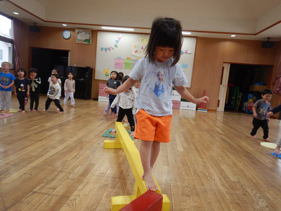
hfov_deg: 71.6
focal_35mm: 24
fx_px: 195
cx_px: 140
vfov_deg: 56.8
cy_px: 106
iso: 125
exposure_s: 1/40
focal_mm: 4.3
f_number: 2.8
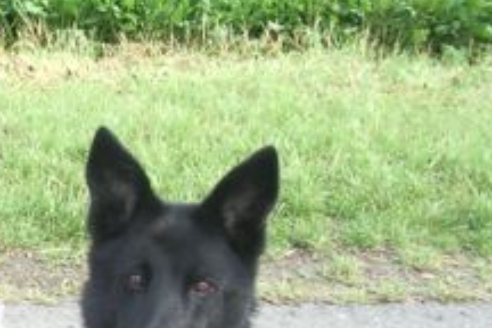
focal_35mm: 108
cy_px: 458
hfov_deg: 17.8
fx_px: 1476
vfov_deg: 12.2
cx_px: -141
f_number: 4.3
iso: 50
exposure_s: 1/80
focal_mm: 5.8
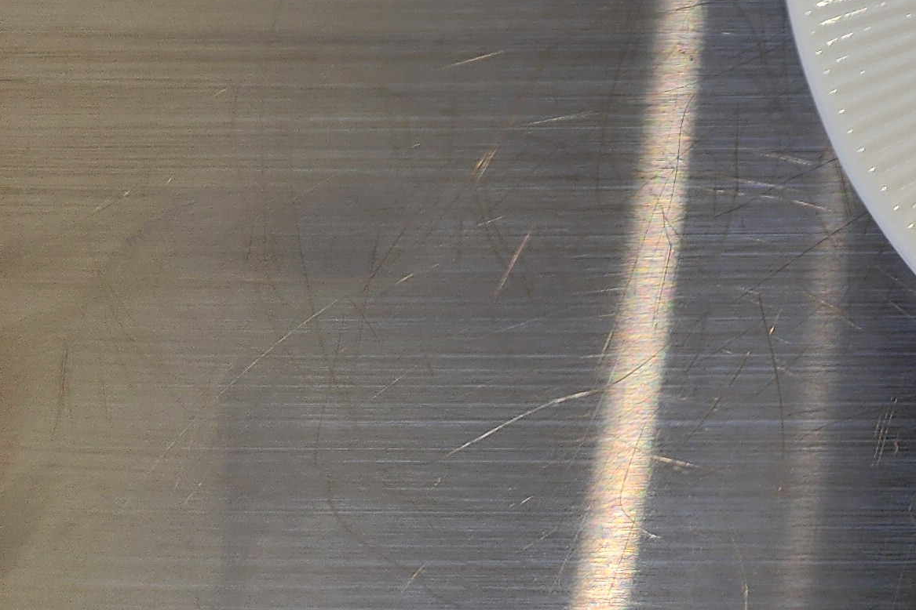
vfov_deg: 14.7
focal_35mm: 82
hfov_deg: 19.6
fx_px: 2086
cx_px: 1569
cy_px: -472
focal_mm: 6.4
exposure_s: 1/180
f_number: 1.8
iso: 25
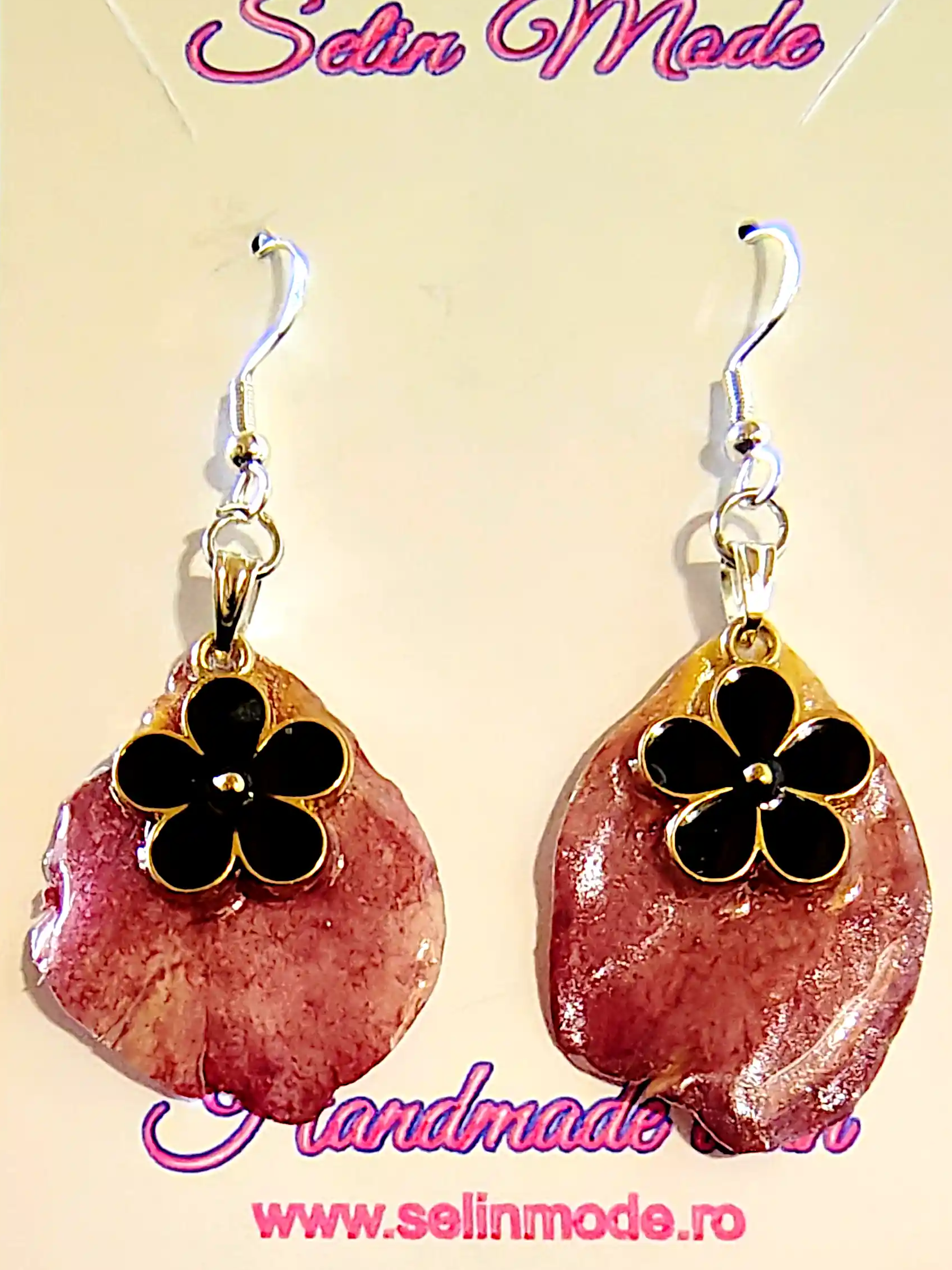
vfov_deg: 91.0
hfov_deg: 74.7
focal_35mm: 17
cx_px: 496
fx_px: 623
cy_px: 620
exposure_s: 1/16.7
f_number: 2.2
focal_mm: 2.13
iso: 1856
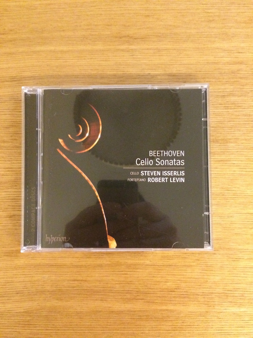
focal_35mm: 30
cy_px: 169
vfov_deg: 60.0
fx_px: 292
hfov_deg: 46.8
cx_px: 126
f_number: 2.2
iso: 1250
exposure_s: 1/17
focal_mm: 4.12
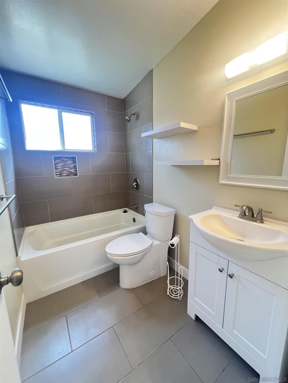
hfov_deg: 89.9
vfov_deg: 106.2
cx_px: 144
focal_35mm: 13
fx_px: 144
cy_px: 192
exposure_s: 1/60
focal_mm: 1.57
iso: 200
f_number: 1.8
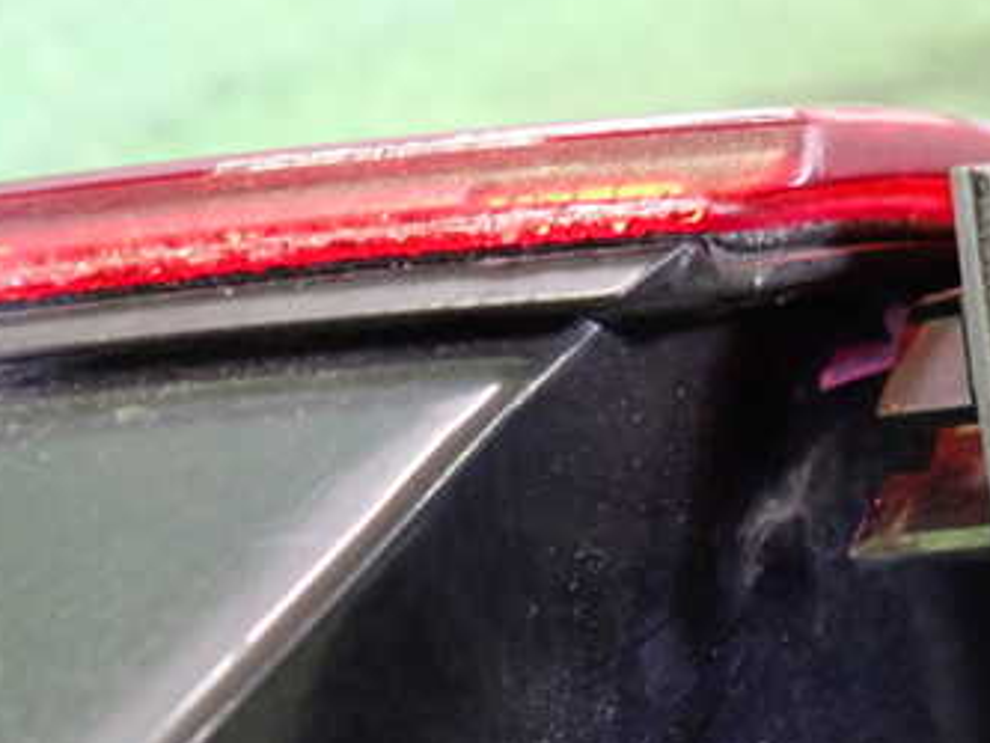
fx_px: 1545
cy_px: 526
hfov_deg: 34.9
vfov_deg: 26.8
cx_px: 728
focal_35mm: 54
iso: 800
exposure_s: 1/25
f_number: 2.3
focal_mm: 5.4
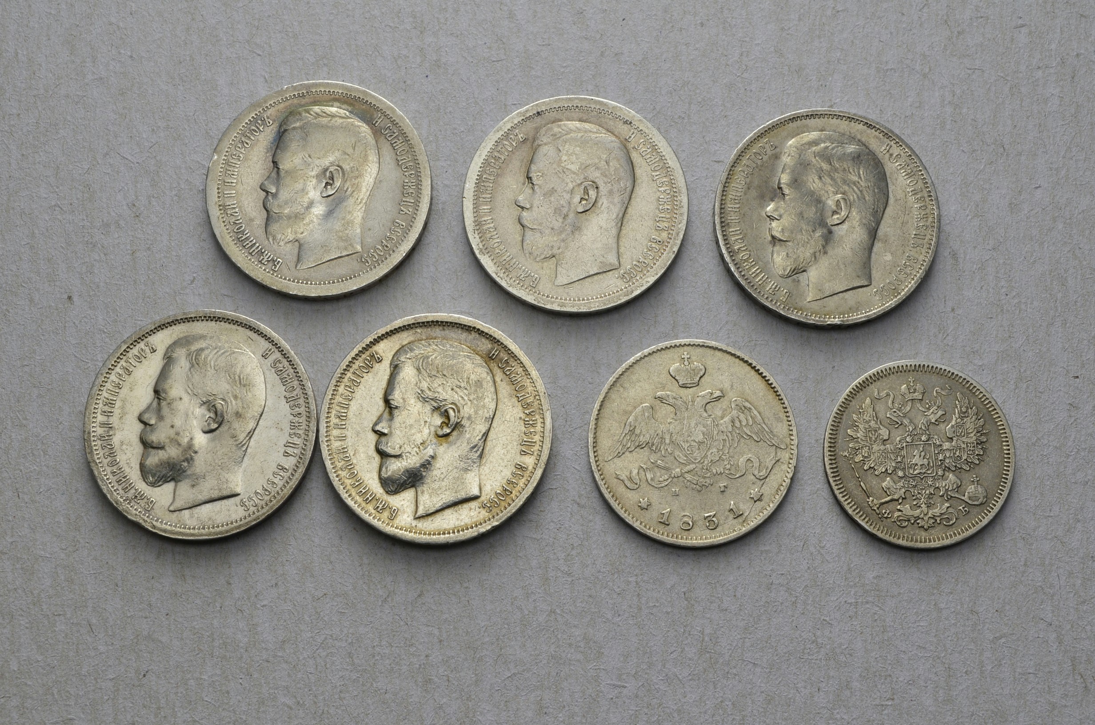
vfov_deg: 25.0
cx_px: 548
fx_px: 1639
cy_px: 362
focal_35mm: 54
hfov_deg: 36.9
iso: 400
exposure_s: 1/250
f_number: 14
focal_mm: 36
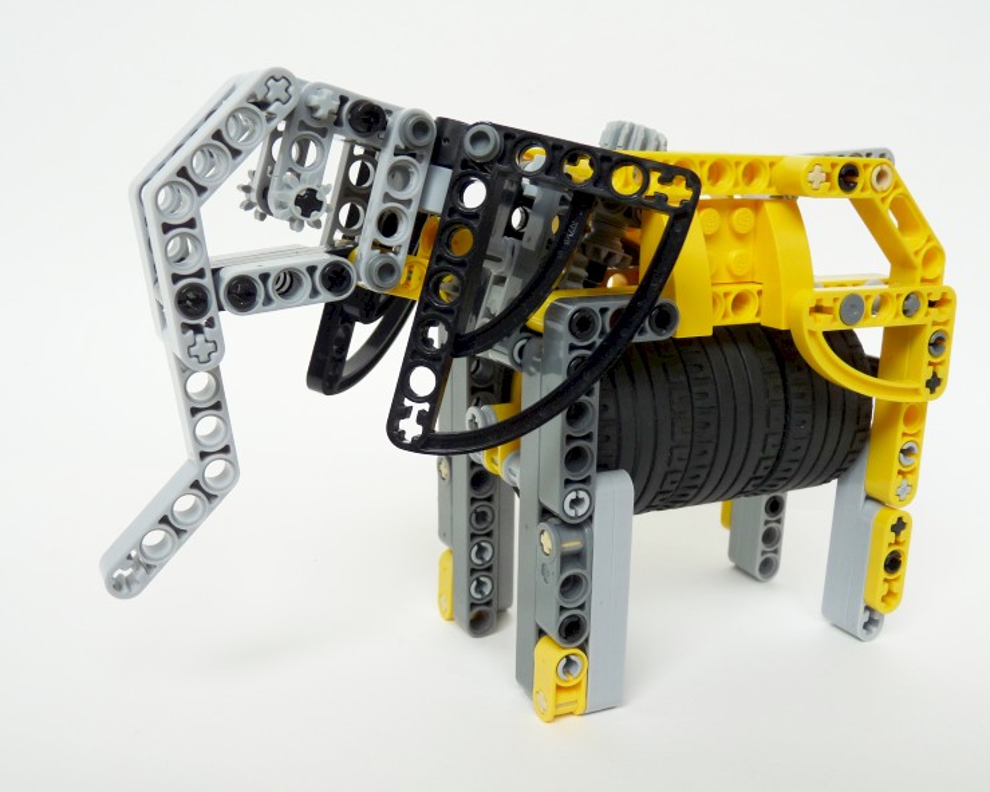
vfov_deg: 40.1
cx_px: 459
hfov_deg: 49.0
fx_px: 1084
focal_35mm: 37
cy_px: 399
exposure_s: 1/100
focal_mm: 6.2
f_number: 3
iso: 100
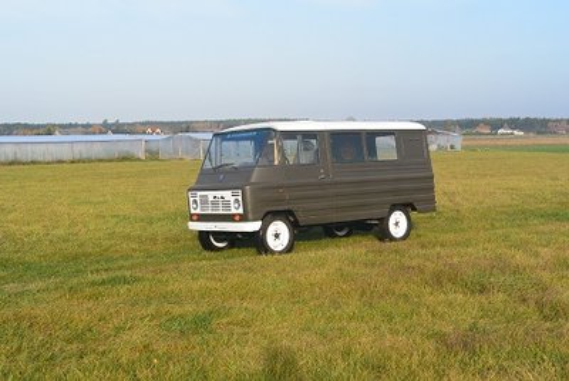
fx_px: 886
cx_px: 284
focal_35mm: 56
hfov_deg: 35.6
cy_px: 190
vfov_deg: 24.3
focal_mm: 21
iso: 180
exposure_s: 1/250
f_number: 5
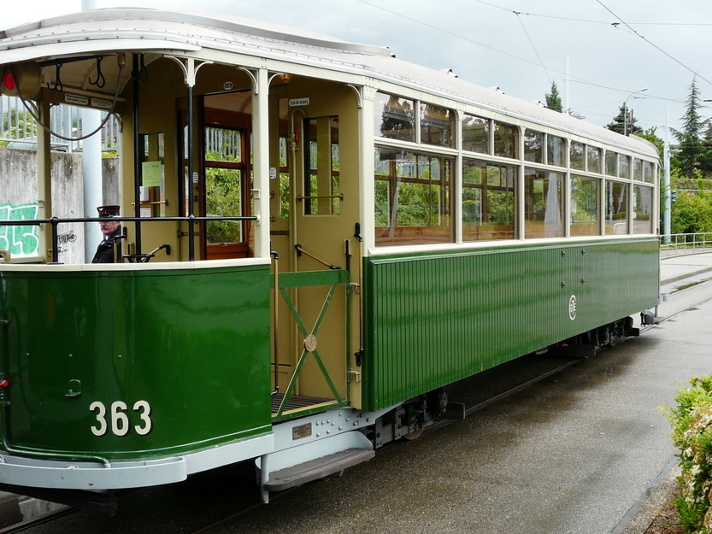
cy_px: 259
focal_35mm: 42
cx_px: 321
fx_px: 864
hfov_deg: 44.7
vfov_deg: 34.4
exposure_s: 1/200
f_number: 4
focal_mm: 5.8
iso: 100
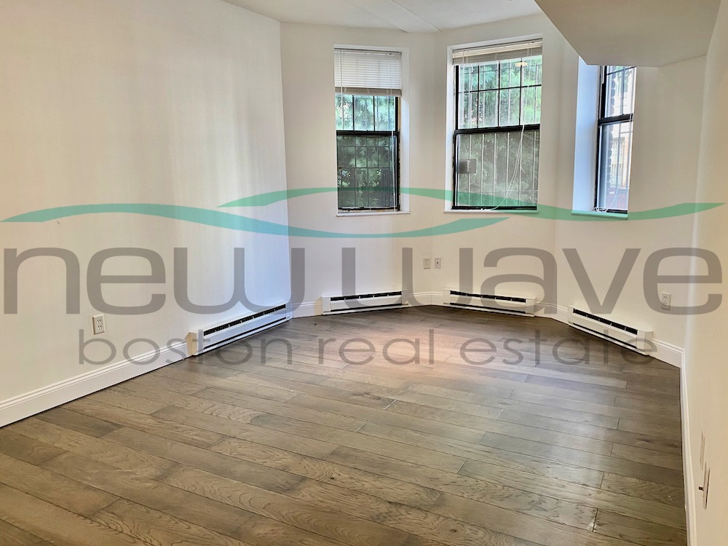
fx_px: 547
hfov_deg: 67.3
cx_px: 364
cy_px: 273
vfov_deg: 53.1
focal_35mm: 26
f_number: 1.8
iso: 80
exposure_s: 1/60
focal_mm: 4.25
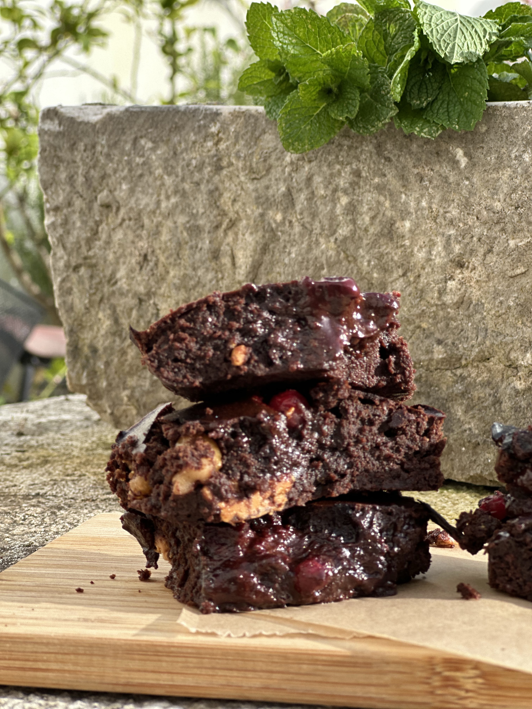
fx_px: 1578
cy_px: 354
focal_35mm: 77
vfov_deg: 25.3
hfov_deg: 19.1
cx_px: 266
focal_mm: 9
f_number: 2.8
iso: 32
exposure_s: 1/181
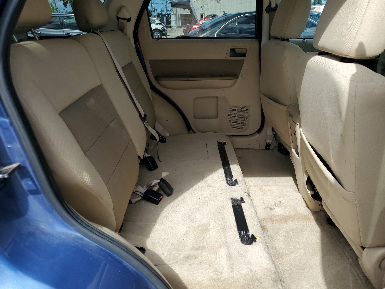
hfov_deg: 67.3
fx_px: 289
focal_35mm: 26
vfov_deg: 53.1
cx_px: 192
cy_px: 144
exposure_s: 1/1667
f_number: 1.5
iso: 50
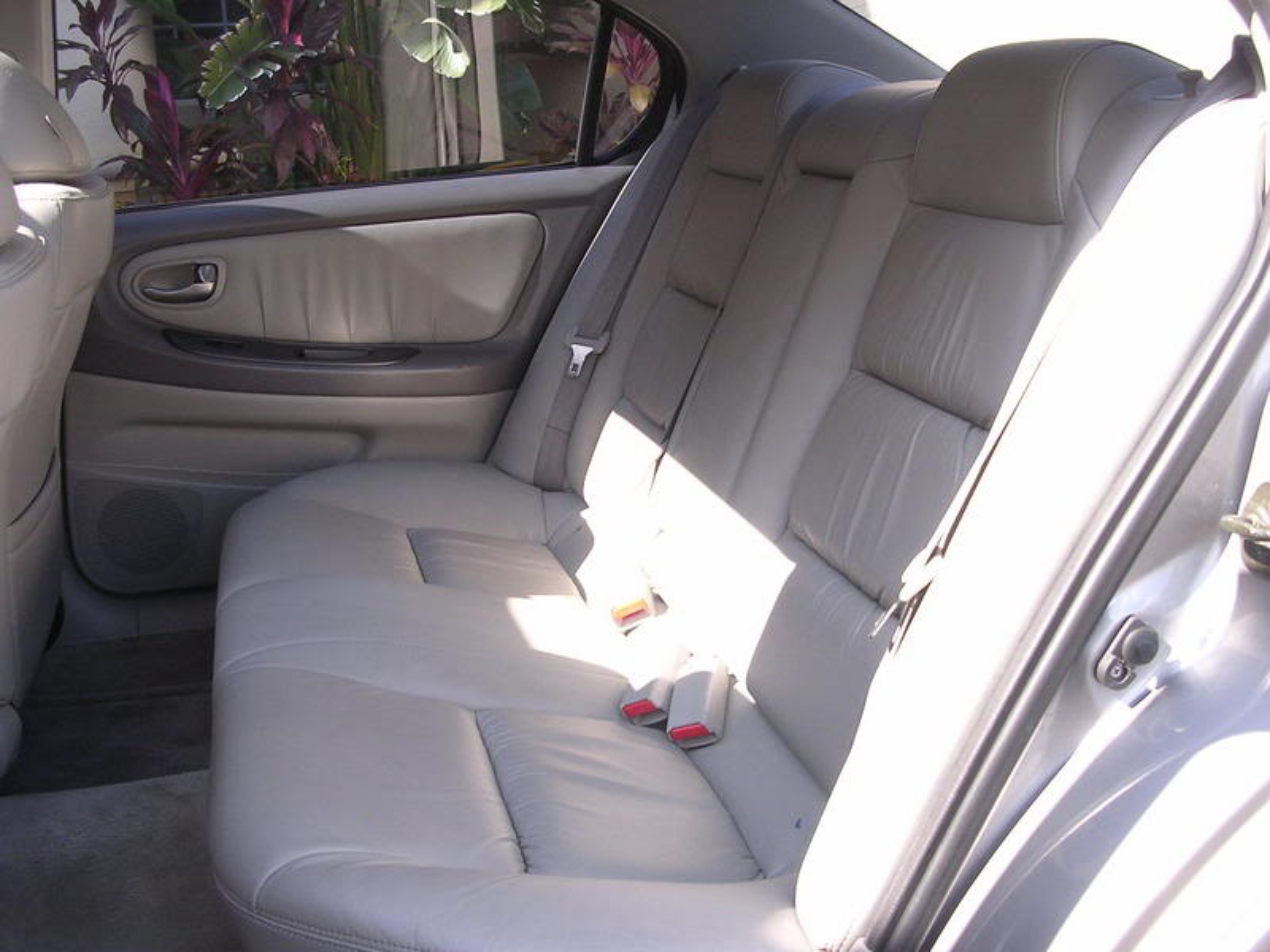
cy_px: 476
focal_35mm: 38
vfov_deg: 37.7
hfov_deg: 49.0
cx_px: 635
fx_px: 1394
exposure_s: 1/145
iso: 100
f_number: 2.8
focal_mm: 5.8
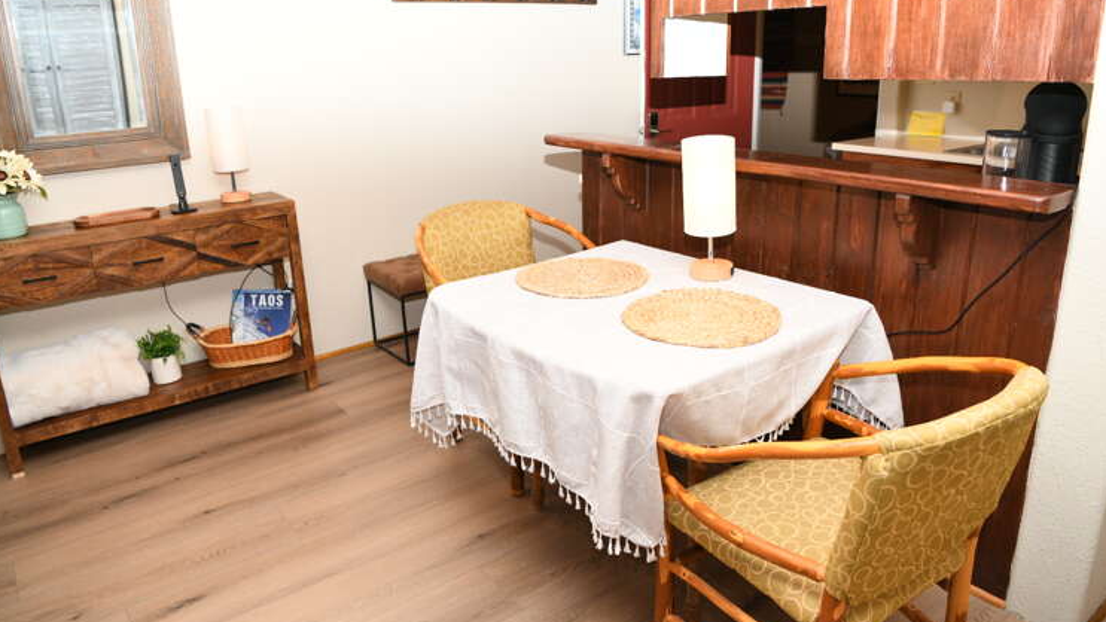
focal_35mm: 26
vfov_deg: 44.3
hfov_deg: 71.9
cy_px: 275
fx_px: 763
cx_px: 564
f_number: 4
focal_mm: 24
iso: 100
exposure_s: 1/60
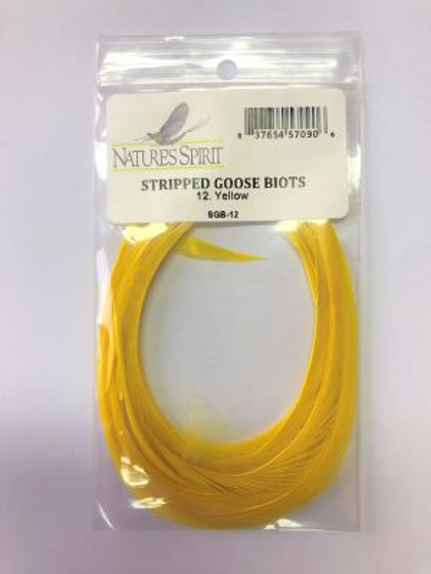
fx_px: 465
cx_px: 216
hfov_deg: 49.7
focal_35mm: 28
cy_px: 287
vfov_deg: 63.4
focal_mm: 3.99
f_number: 1.8
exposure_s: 1/33
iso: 25
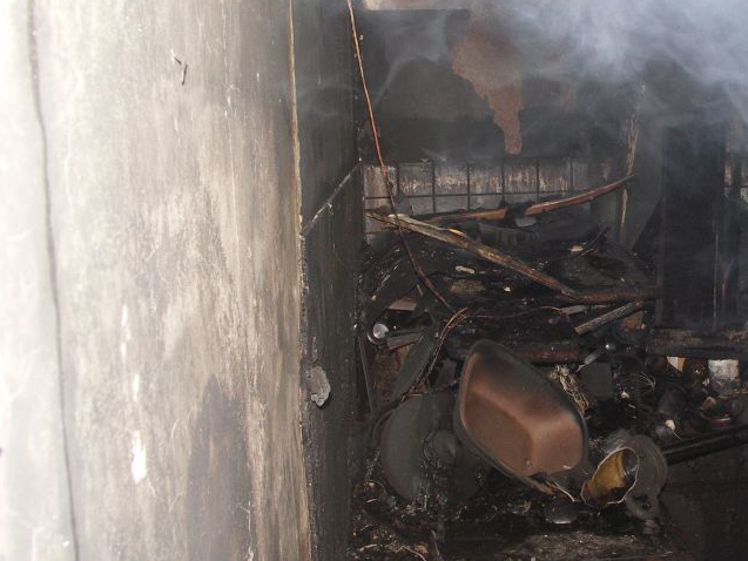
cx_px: 560
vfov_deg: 32.2
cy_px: 270
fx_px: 973
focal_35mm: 45
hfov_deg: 40.9
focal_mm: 7.4
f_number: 2.8
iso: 200
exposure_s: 1/50
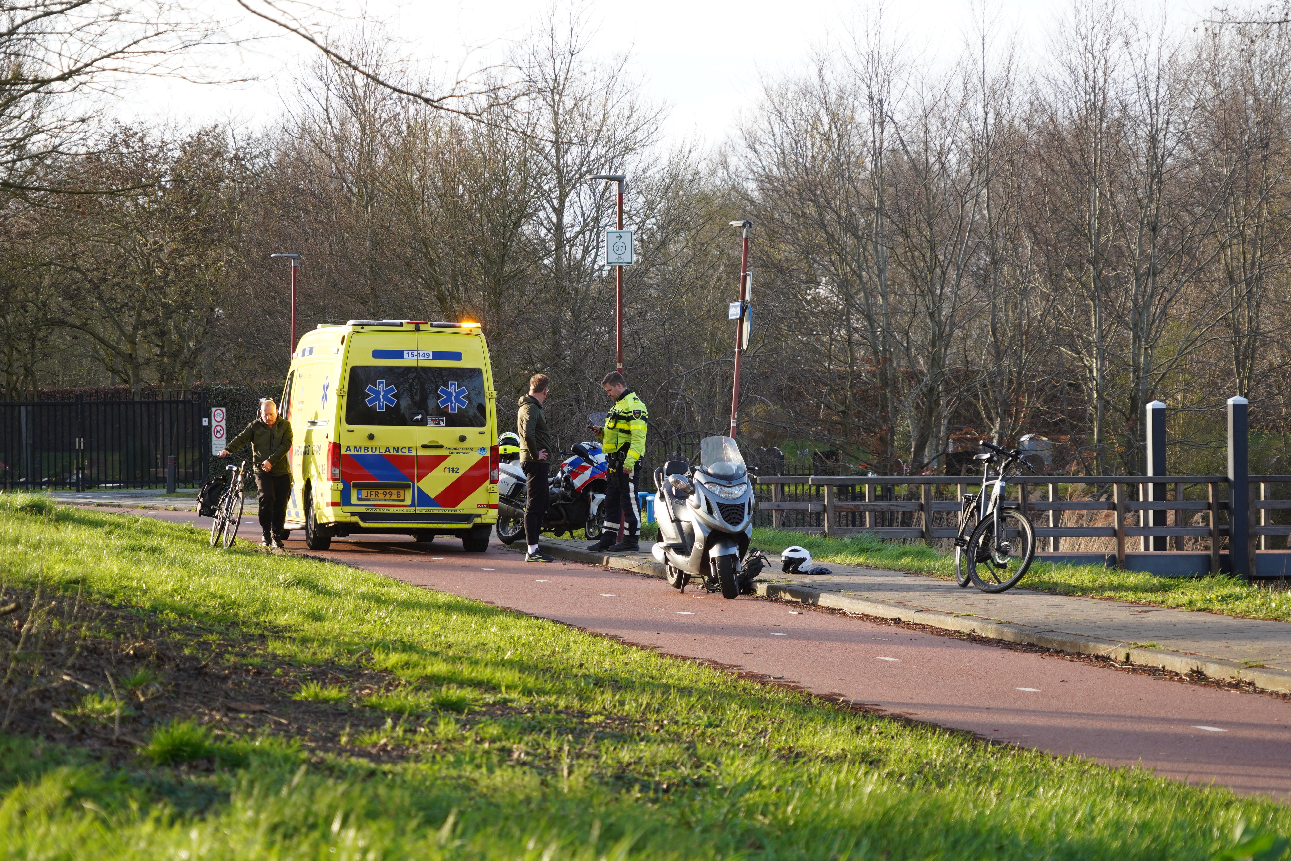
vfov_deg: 12.7
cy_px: 430
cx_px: 646
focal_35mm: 108
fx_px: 3873
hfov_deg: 18.9
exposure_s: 1/400
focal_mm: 108
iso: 640
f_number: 6.3
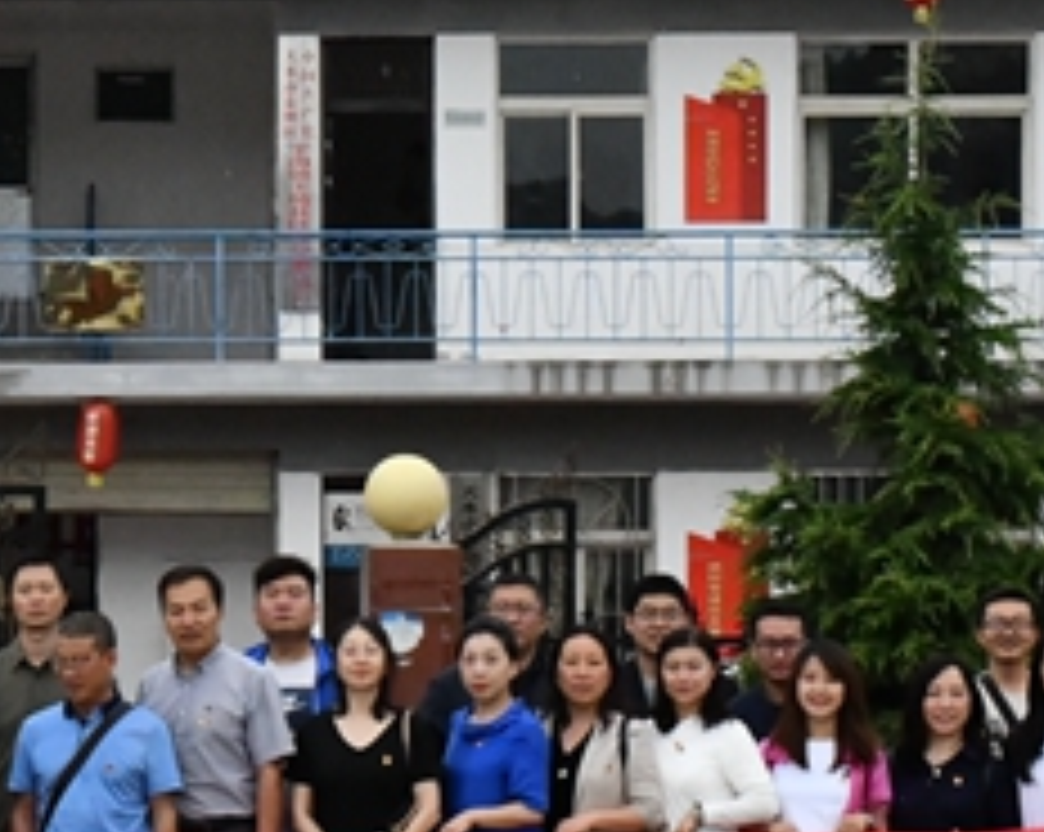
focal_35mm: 154
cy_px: 695
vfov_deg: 10.0
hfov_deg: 12.4
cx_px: 63
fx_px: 4752
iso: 5000
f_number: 18
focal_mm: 40
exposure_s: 1/1250
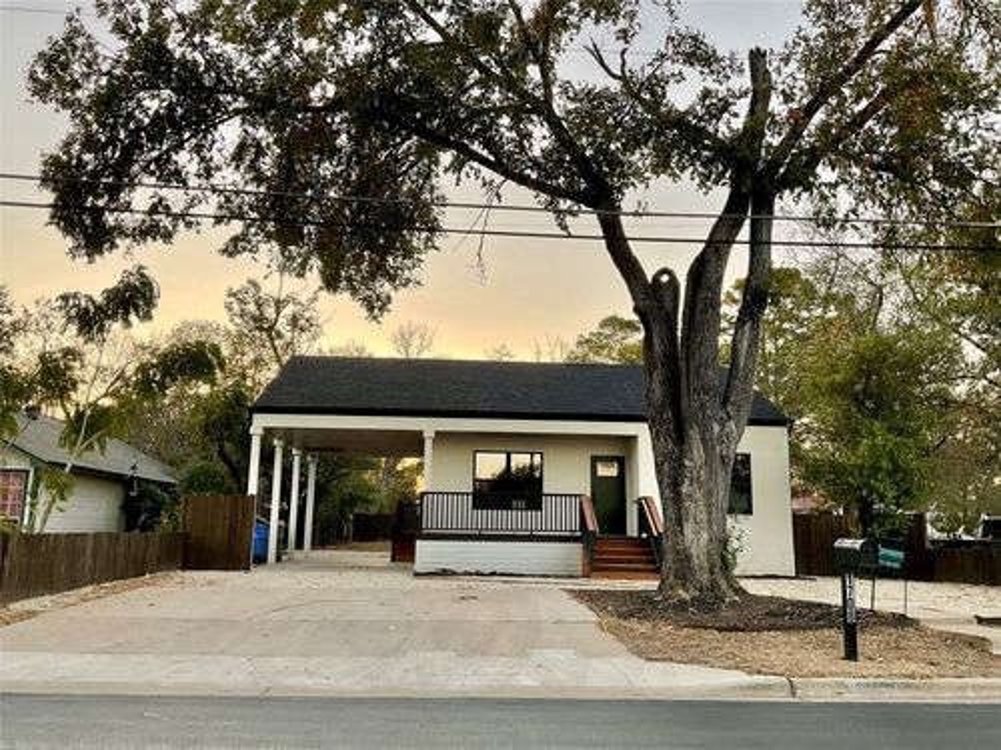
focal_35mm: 29
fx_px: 839
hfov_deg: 61.7
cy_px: 375
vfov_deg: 48.2
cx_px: 500
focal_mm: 3
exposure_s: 1/122
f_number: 1.8
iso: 20
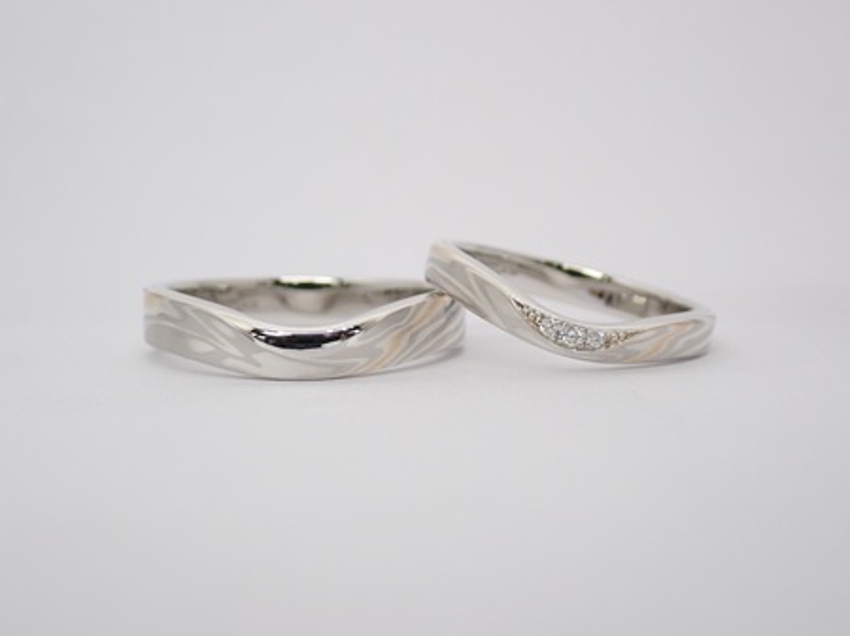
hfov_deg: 25.3
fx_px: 1890
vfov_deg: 19.1
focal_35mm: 77
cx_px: 425
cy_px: 318
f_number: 4.1
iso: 200
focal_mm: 13.65
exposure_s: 1/125
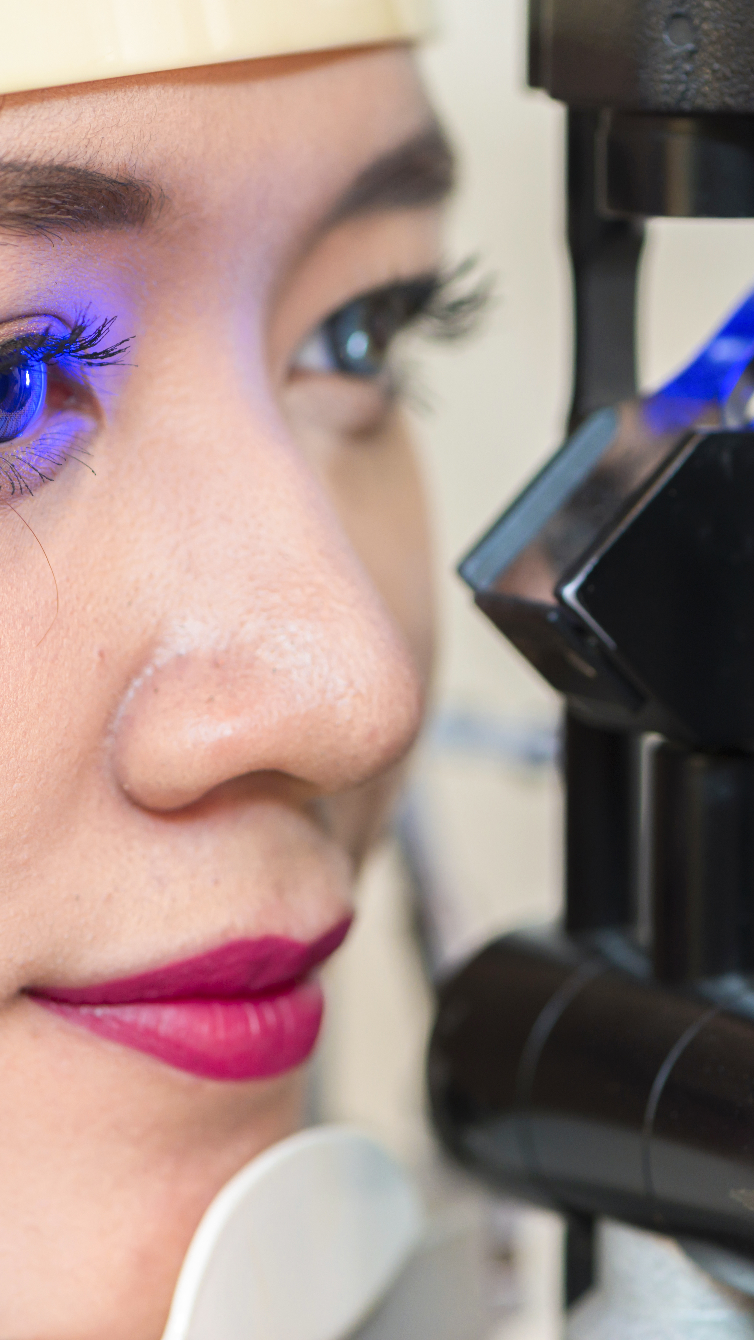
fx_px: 5864
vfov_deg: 13.0
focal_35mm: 165
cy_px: 670
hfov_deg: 7.4
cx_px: 372
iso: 200
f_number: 4
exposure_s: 1/25
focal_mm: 105
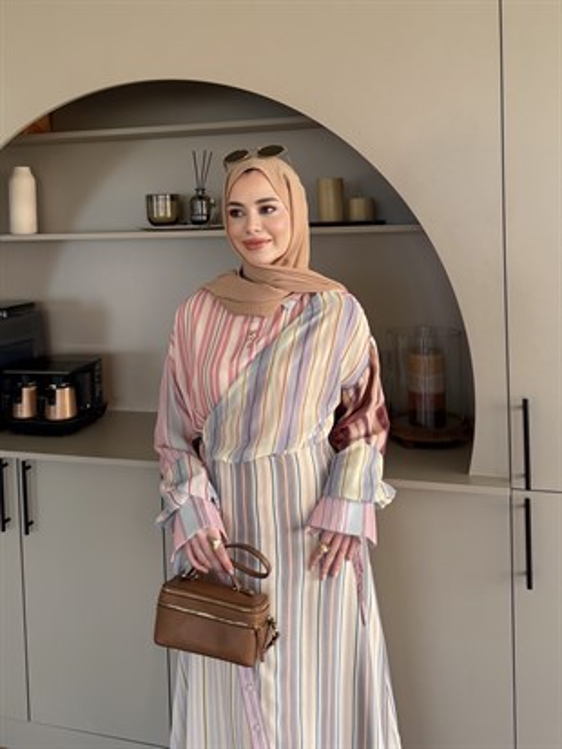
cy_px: 374
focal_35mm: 24
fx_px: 519
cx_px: 281
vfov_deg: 71.6
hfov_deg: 56.8
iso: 80
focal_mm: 6.76
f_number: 1.78
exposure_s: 1/121
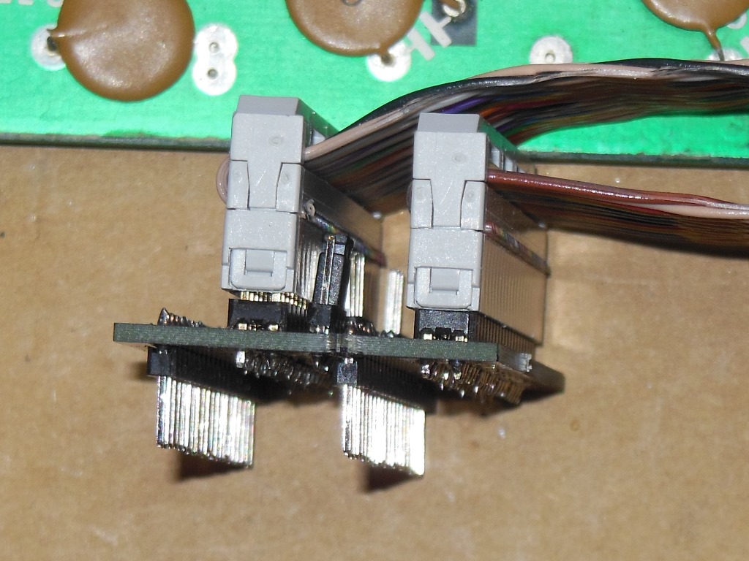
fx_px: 2402
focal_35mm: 111
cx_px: 374
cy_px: 280
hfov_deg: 17.7
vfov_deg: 13.3
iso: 125
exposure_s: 1/60
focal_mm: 19.7
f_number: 4.8
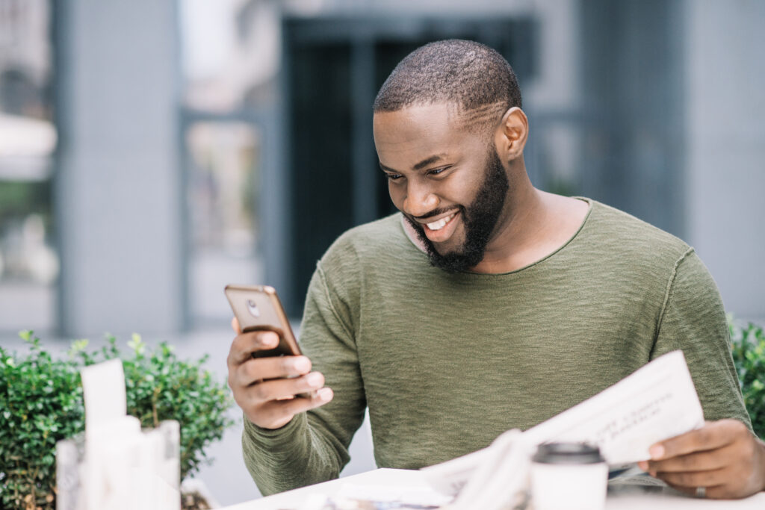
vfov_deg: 16.1
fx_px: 1806
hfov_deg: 23.9
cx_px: 382
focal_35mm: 85
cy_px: 255
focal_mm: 85
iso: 400
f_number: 2.2
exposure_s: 1/125
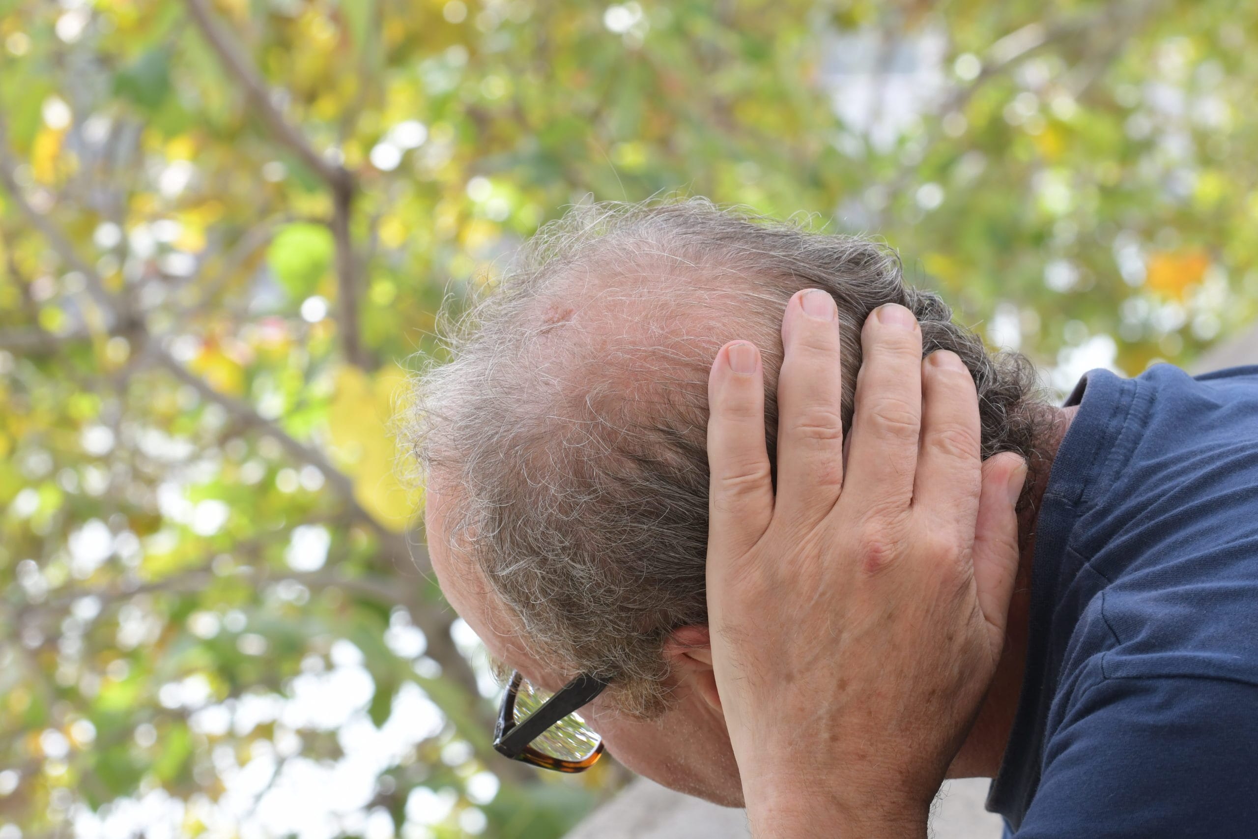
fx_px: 3669
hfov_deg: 19.5
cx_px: 629
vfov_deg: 13.0
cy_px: 420
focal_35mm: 105
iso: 400
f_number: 9
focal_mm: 70
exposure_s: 1/100
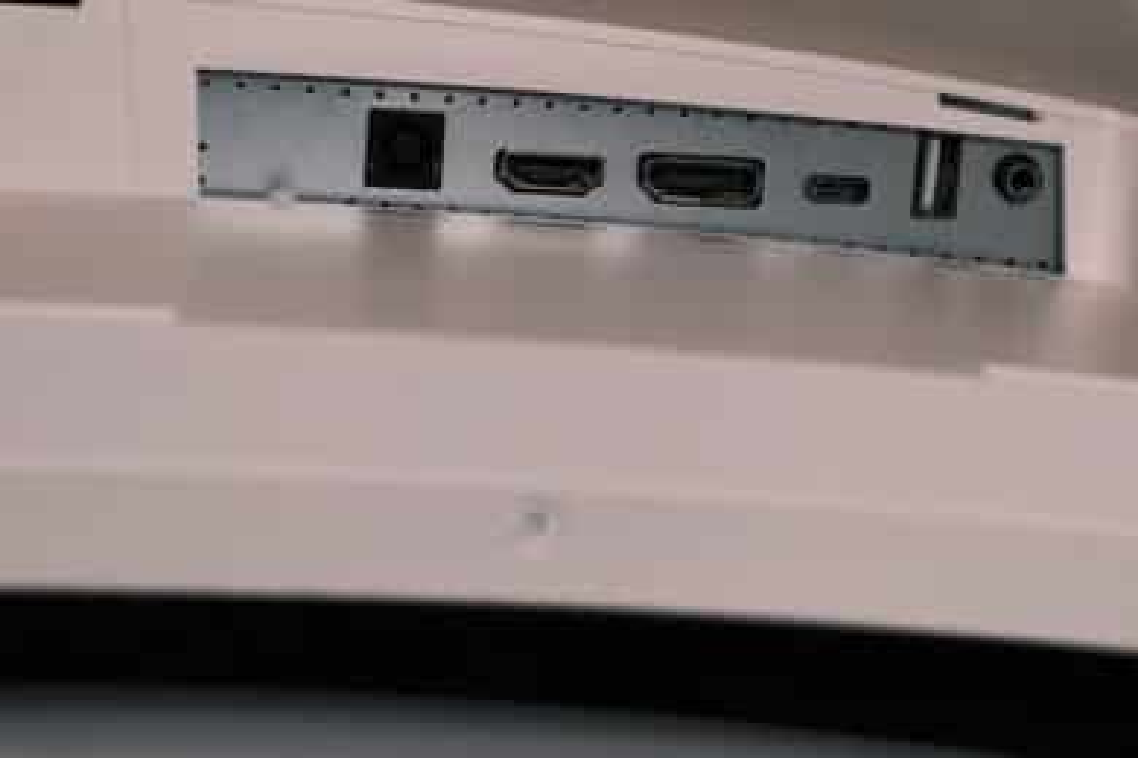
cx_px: 569
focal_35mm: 75
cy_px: 379
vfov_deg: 18.2
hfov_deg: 27.0
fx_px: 2371
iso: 2000
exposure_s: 1/150
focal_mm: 50
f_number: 8
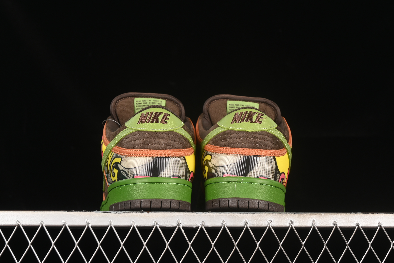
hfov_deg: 27.0
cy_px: 132
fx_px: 821
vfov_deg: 18.2
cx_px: 197
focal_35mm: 75
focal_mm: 50
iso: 160
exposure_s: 1/60
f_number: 6.3
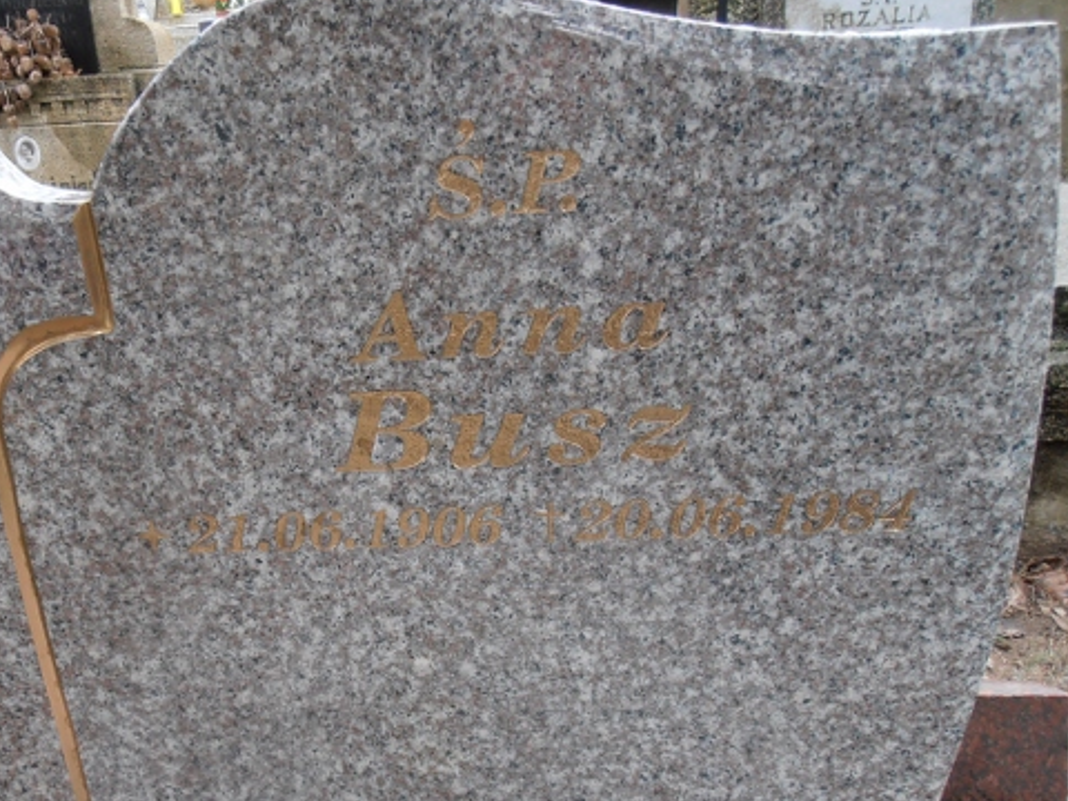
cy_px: 503
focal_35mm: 32
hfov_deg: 55.8
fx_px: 987
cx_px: 372
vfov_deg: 43.8
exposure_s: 1/30
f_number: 3
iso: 80
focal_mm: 4.2
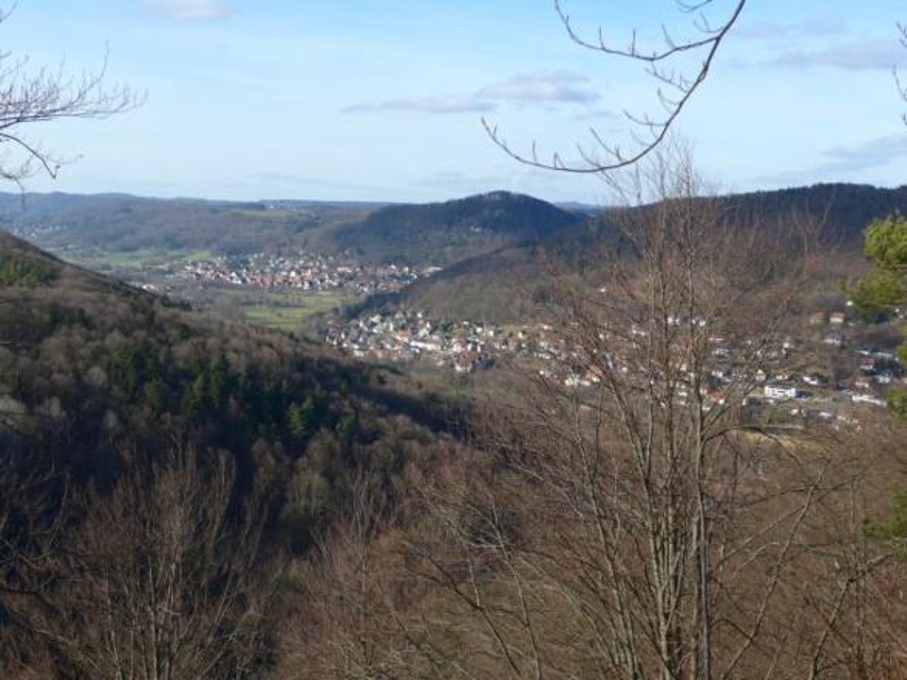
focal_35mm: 49
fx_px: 1284
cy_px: 340
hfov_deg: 38.9
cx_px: 454
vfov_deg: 29.7
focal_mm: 10.1
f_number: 3.2
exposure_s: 1/640
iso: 80
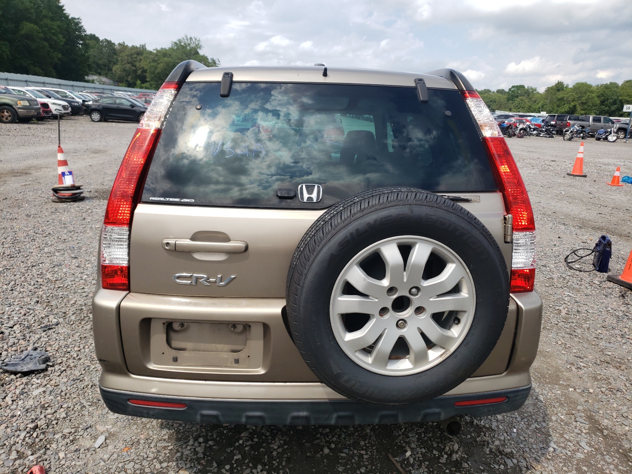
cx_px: 316
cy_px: 237
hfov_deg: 67.3
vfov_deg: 53.1
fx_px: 475
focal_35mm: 26
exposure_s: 1/2500
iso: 50
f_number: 1.5
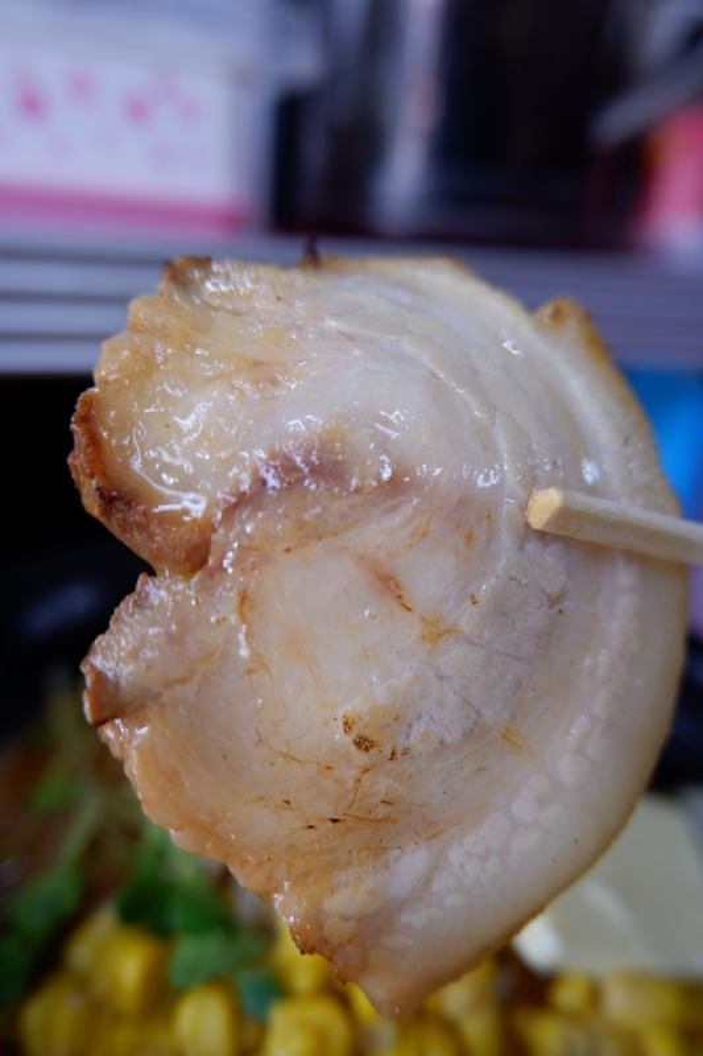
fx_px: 703
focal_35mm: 24
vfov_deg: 73.8
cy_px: 528
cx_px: 352
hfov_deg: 53.1
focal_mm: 16.1
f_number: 3.6
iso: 200
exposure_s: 1/27
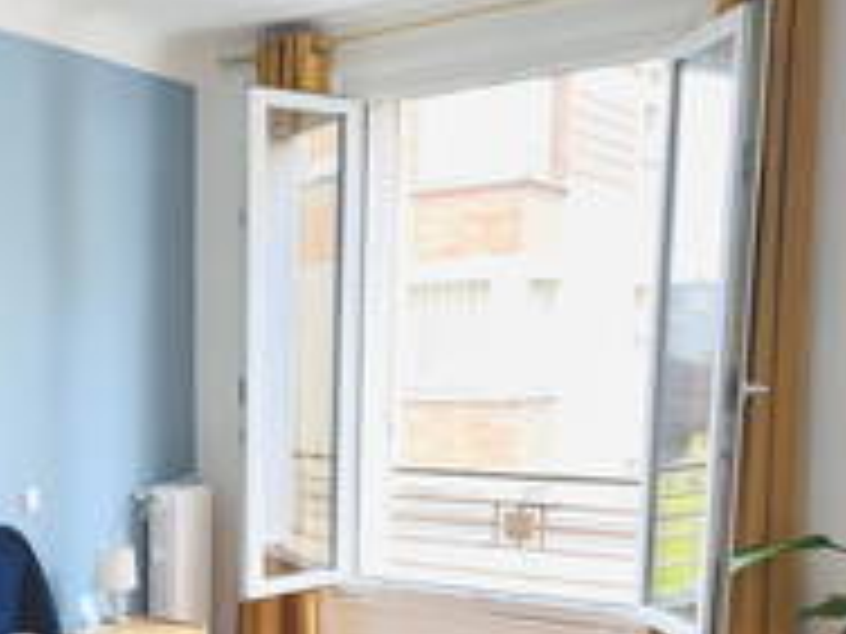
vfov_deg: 30.6
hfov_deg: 38.3
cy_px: 526
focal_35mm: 46
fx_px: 1124
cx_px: 76
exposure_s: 1/50
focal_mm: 6.86
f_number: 1.78
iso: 50
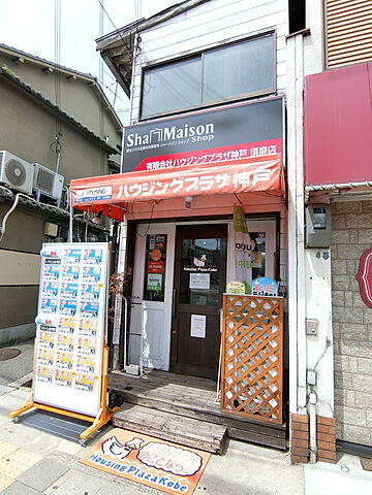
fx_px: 272
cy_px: 248
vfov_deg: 84.7
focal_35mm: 19
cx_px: 186
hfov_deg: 68.7
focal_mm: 4.06
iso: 80
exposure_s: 1/160
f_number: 6.9
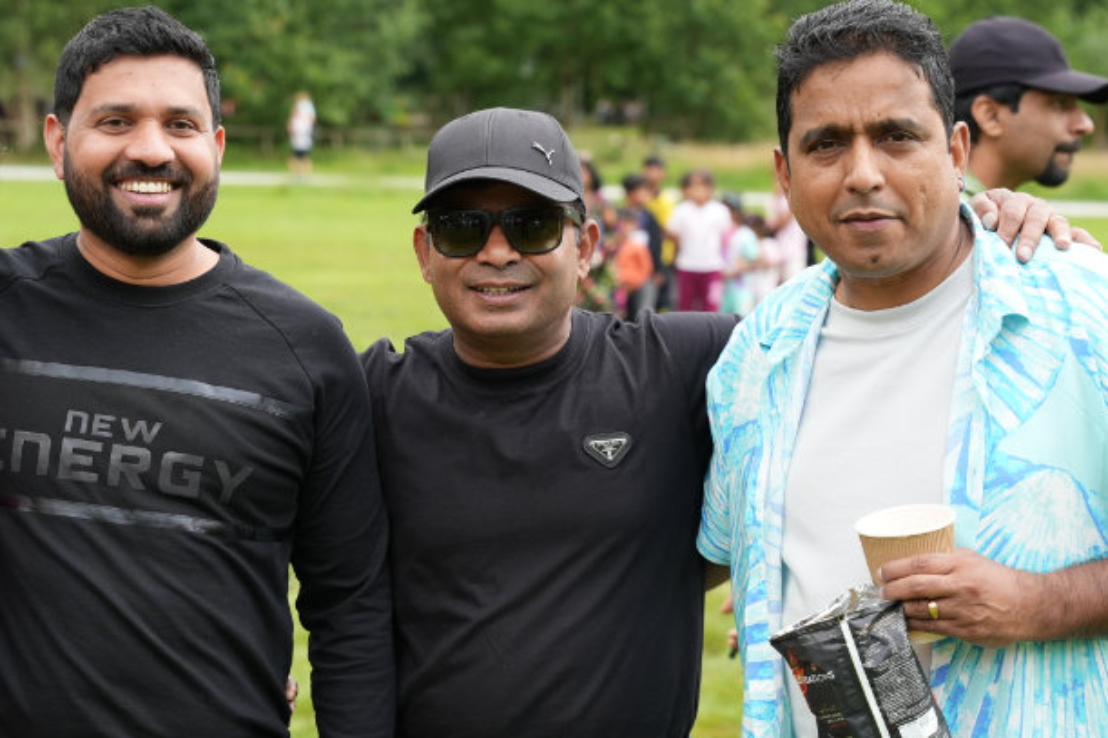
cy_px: 411
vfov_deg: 15.7
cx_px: 426
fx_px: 2682
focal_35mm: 87
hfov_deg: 23.3
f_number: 3.5
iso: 400
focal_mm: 52.1
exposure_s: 1/800
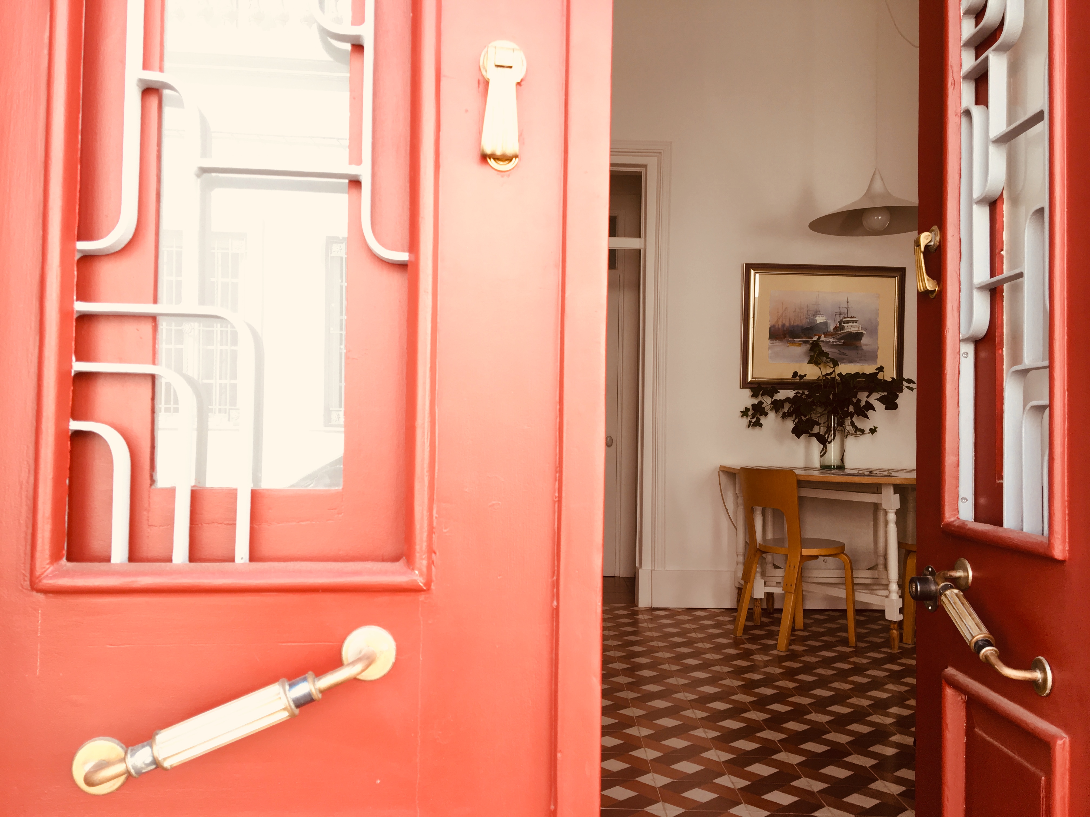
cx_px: 545
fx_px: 913
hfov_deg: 61.7
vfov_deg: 48.2
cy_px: 408
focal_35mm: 29
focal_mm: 4.15
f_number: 2.2
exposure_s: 1/100
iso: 32
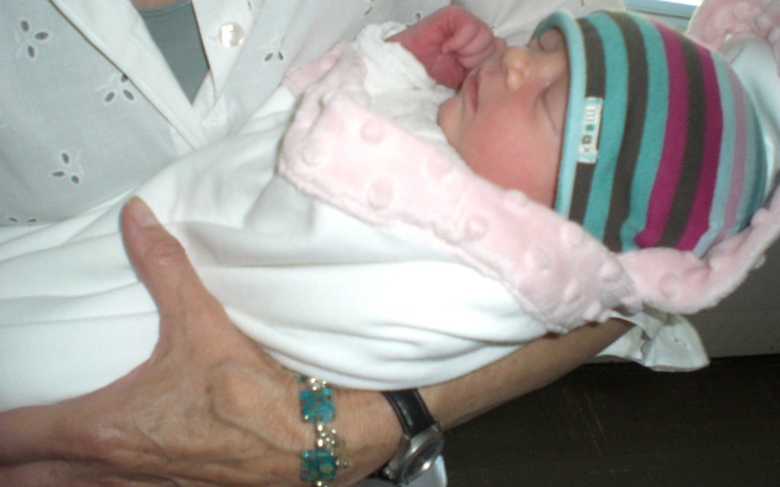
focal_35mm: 41
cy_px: 191
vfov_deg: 31.1
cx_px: 393
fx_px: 871
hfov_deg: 48.2
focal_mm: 6.3
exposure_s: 1/30
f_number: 3.1
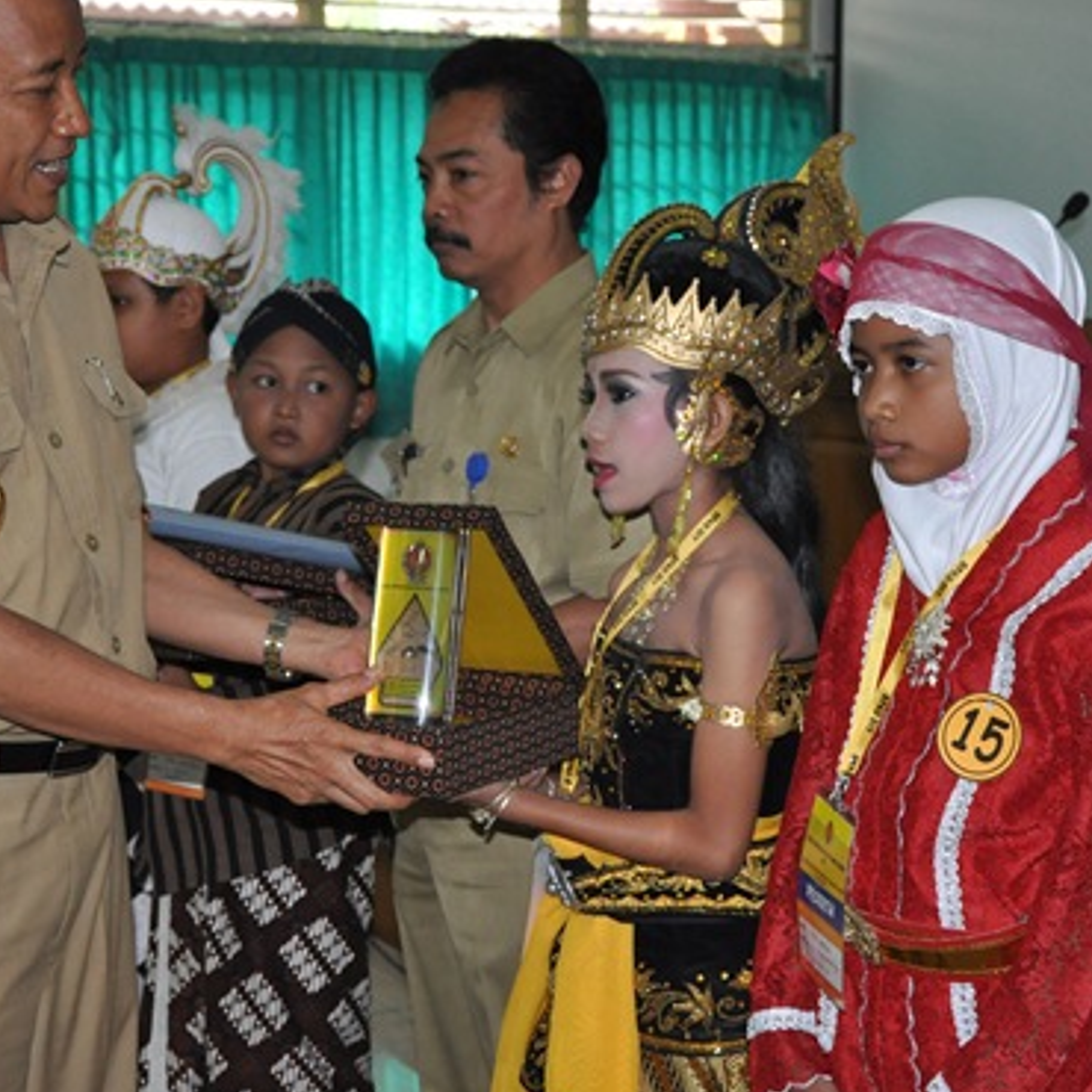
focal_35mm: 66
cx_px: 478
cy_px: 506
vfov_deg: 26.1
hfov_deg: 26.1
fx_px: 2356
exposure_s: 1/60
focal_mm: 30
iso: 800
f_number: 4.2
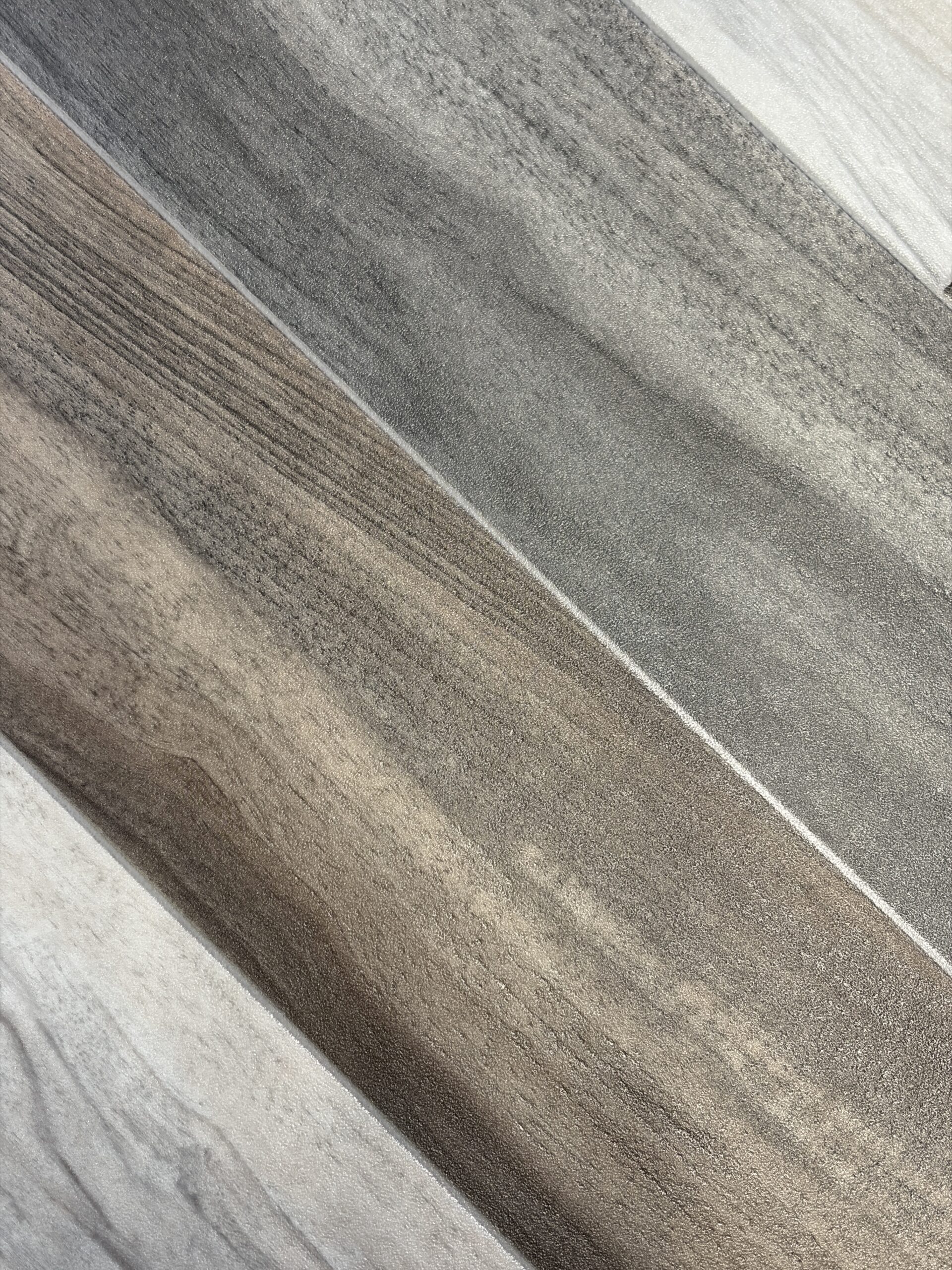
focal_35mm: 52
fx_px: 1907
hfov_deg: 28.0
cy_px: 635
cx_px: 476
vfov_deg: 36.8
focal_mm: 5.96
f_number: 1.6
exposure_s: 1/50
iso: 32
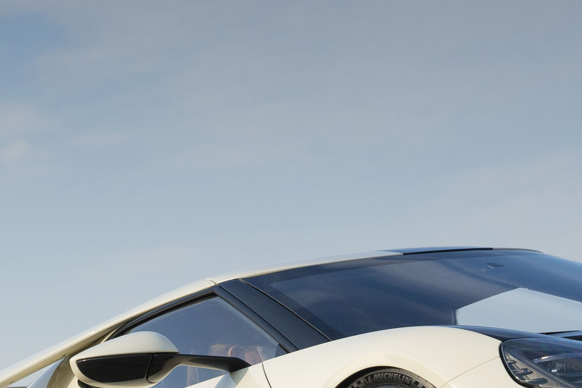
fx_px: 4333
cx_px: 277
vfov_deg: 5.1
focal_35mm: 268
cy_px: 638
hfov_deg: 7.7
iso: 400
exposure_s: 1/1250
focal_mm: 70
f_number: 5.6
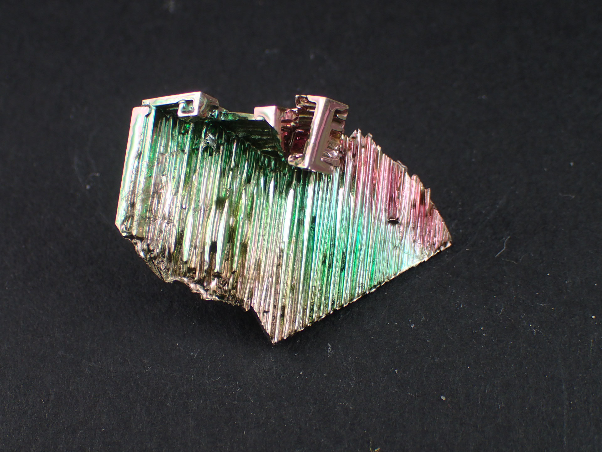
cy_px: 226
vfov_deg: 24.0
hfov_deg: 31.7
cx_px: 301
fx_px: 1061
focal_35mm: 61
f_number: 3.6
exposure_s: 1/250
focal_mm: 11.01
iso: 160
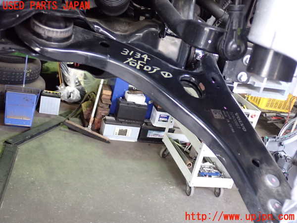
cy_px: 112
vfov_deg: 35.1
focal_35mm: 41
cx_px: 148
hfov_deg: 45.8
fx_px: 352
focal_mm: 7.31
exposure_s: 1/40
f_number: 2.8
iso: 800
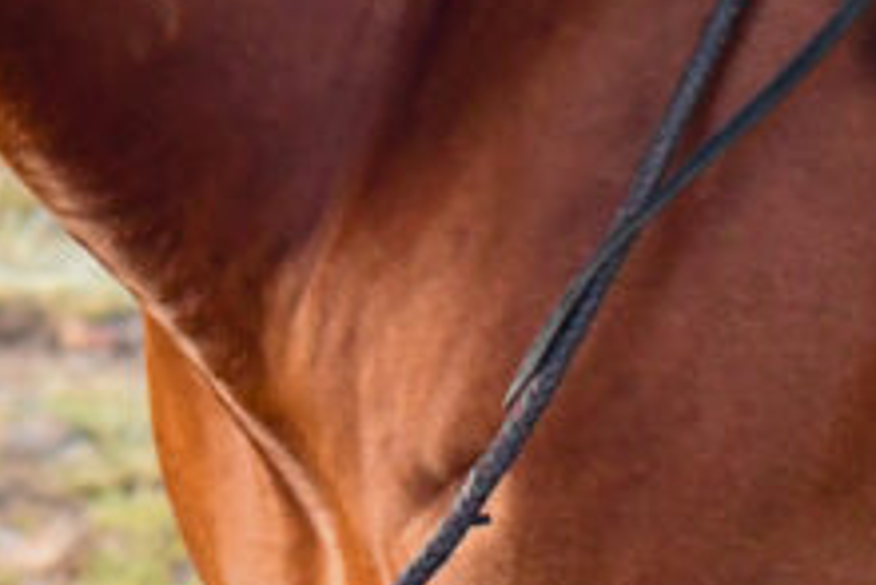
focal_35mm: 366
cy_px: -310
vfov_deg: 3.7
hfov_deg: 5.6
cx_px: -40
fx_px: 8912
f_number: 7.1
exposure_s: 1/800
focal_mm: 70
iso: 4000
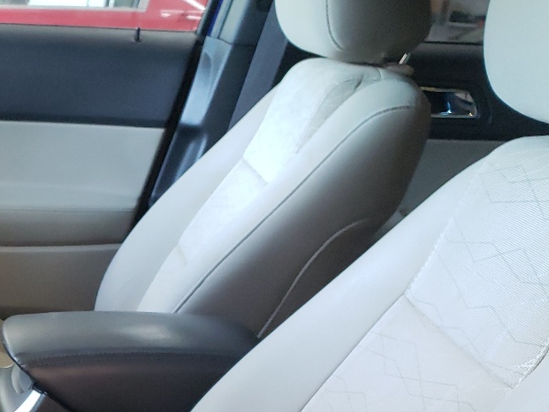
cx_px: -50
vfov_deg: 20.8
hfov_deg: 26.7
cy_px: 456
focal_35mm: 67
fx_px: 1063
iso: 228
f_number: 1.5
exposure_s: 1/60.2
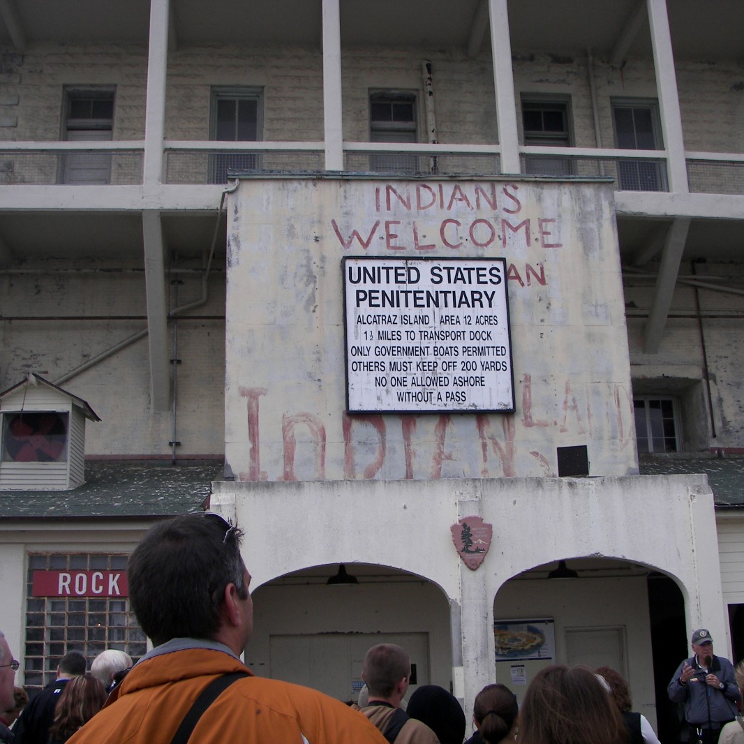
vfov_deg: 39.2
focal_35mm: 43
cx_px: 383
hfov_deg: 39.2
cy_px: 369
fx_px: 1046
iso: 64
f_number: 2.8
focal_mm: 6
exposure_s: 1/320
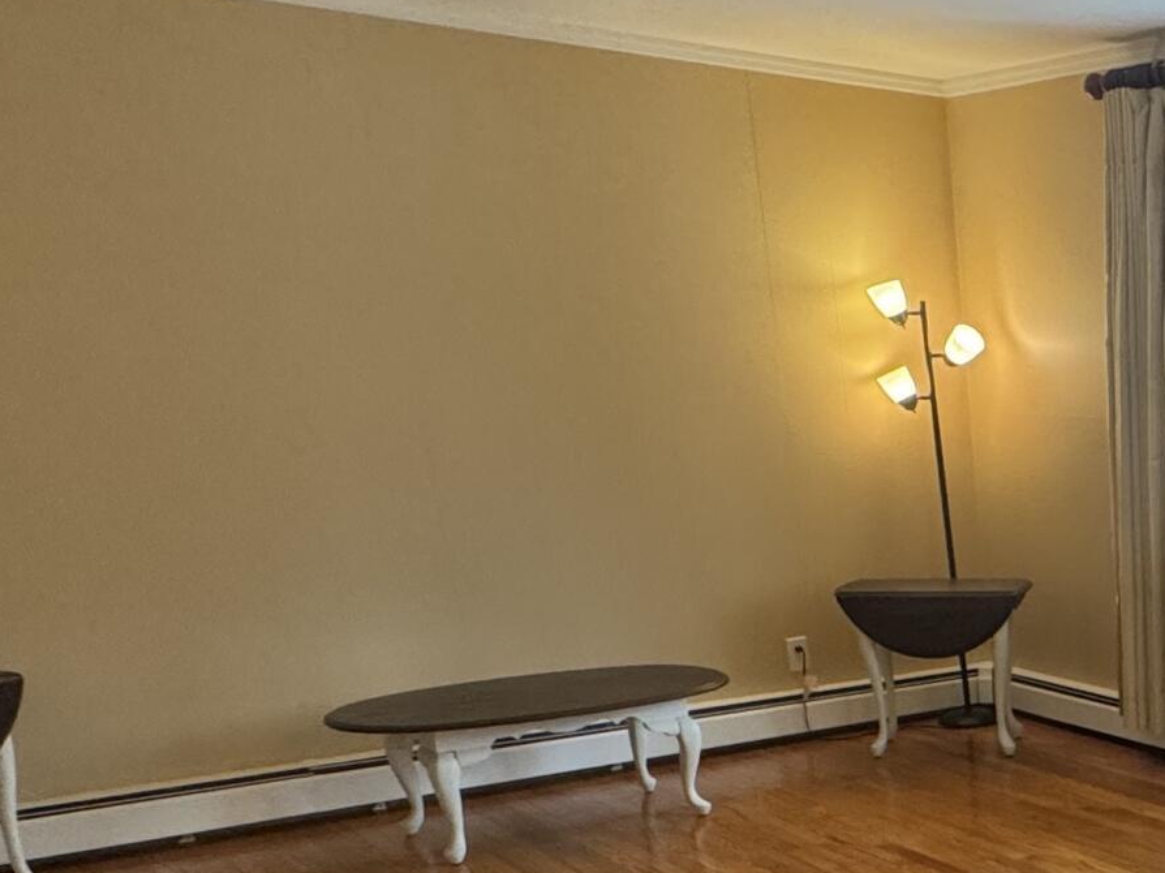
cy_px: 911
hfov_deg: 33.0
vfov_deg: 28.6
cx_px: 1405
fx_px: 1581
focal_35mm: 47
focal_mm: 2.22
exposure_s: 1/120
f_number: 2.2
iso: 250
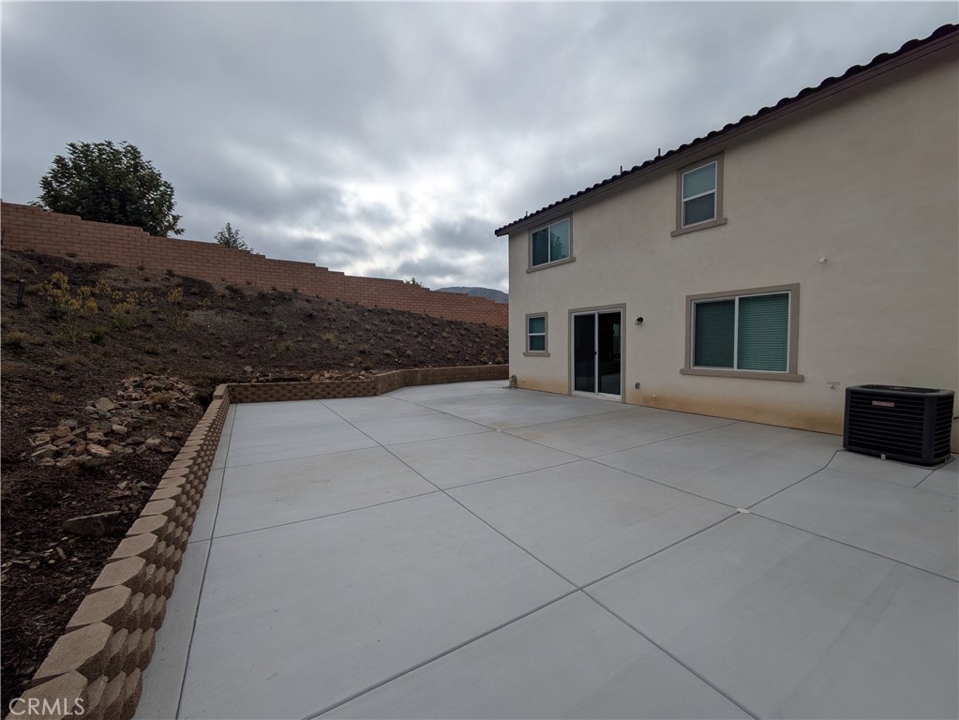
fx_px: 388
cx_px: 480
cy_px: 360
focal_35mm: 14
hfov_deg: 102.0
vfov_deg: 85.7
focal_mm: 1.83
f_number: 2.2
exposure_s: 1/3704
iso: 49
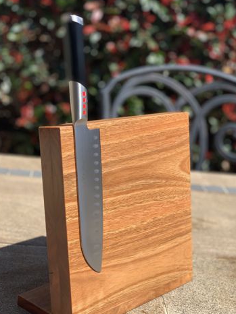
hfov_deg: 21.9
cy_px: 182
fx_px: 610
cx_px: 122
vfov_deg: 28.9
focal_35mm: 67
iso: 16
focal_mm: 6
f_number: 2.4
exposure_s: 1/761
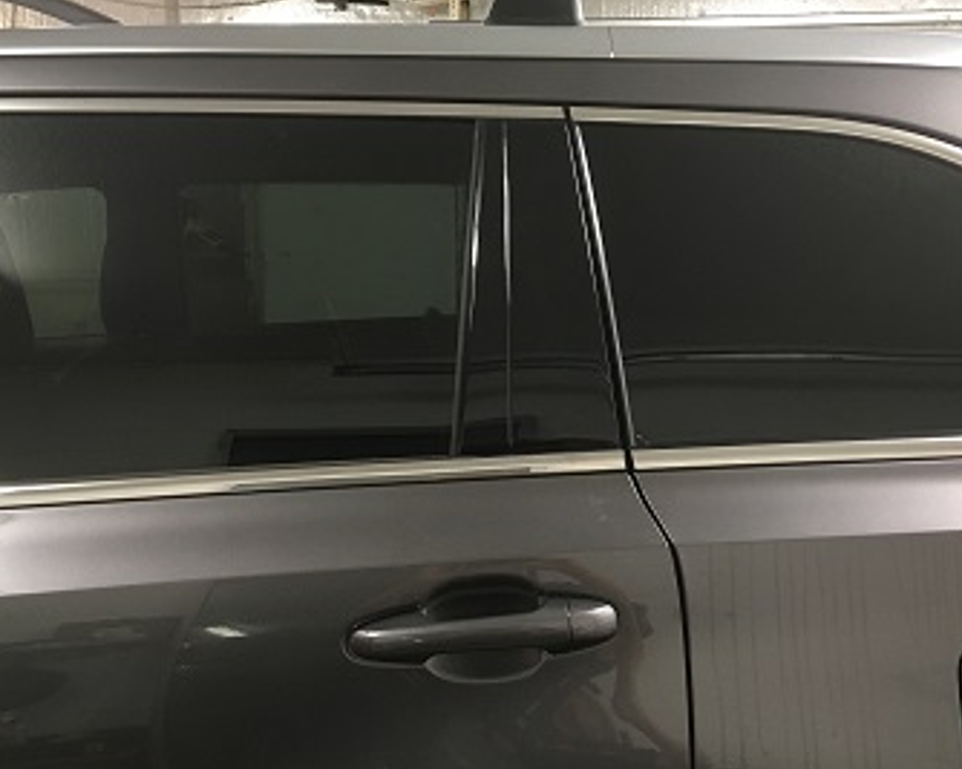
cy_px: 373
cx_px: 493
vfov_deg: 38.2
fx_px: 1110
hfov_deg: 46.9
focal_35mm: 39
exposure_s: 1/30
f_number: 2.2
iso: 100
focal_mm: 4.15
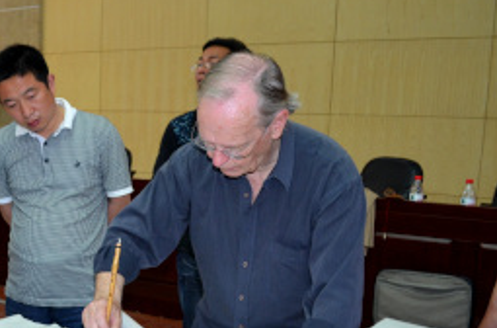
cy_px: 264
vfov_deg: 24.9
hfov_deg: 35.5
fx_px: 729
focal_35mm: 53
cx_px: 51
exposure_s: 1/60
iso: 720
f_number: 3.5
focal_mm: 18
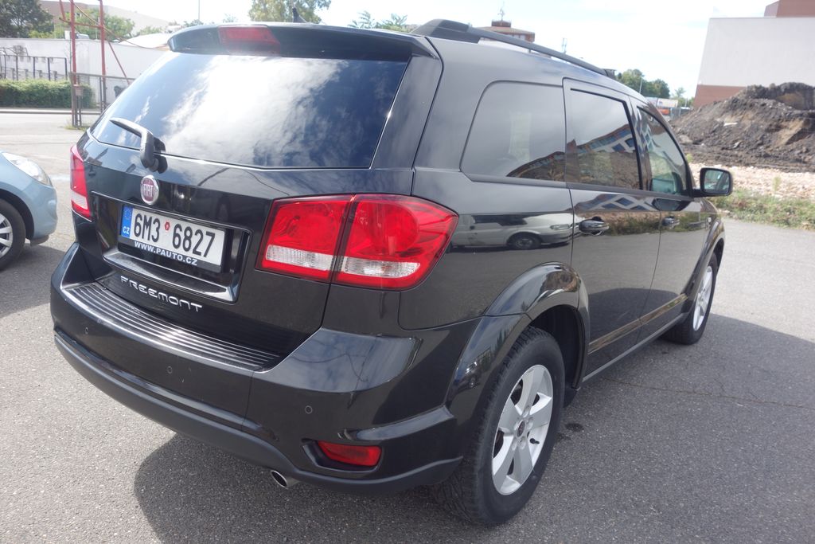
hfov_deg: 65.5
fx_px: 634
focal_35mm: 28
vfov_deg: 46.4
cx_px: 408
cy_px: 272
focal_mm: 10.4
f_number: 5.6
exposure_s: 1/125
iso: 125
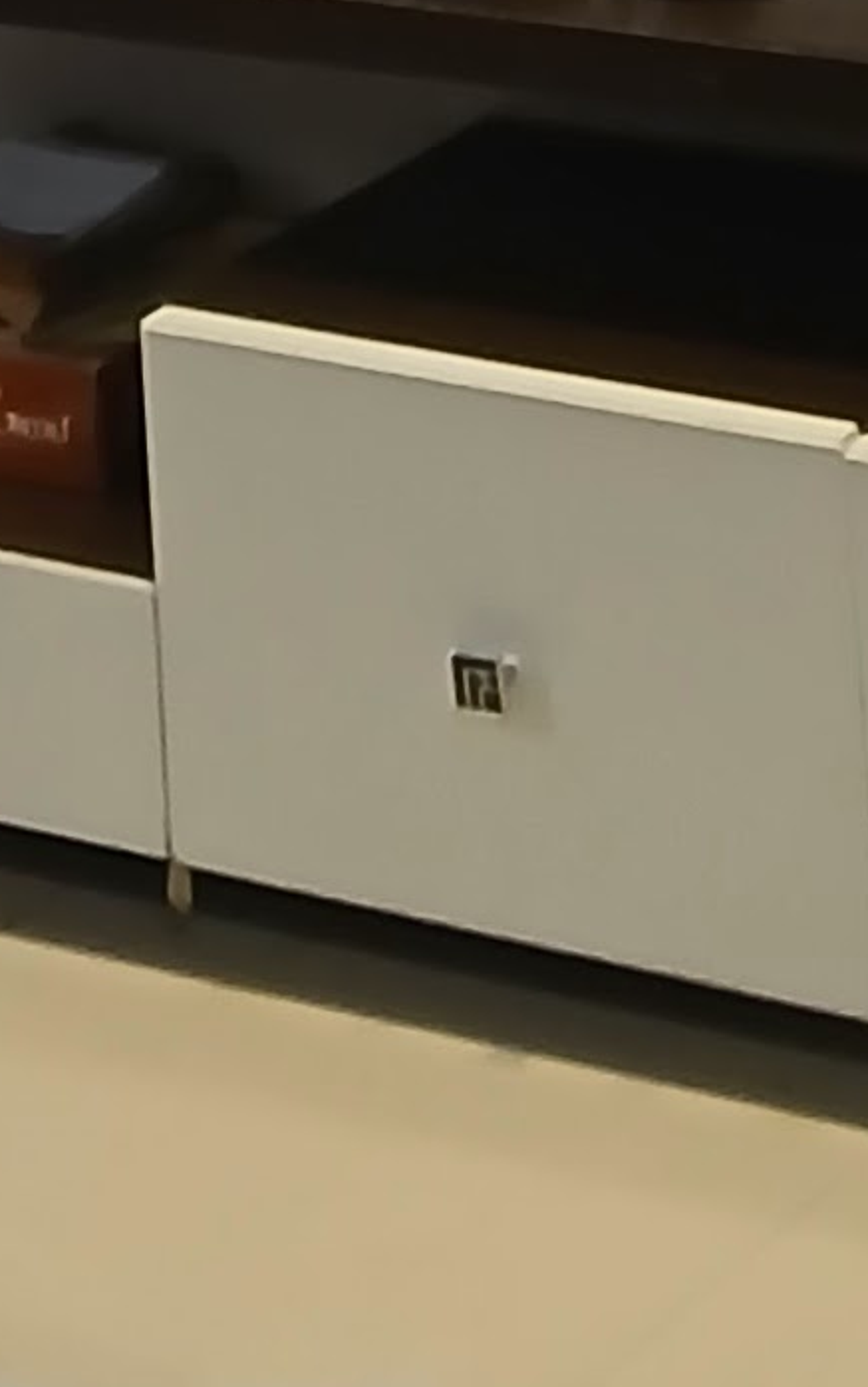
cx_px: 371
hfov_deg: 8.2
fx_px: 6086
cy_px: -1824
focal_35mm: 161
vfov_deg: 11.1
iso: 250
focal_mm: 3.98
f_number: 1.8
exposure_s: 1/25
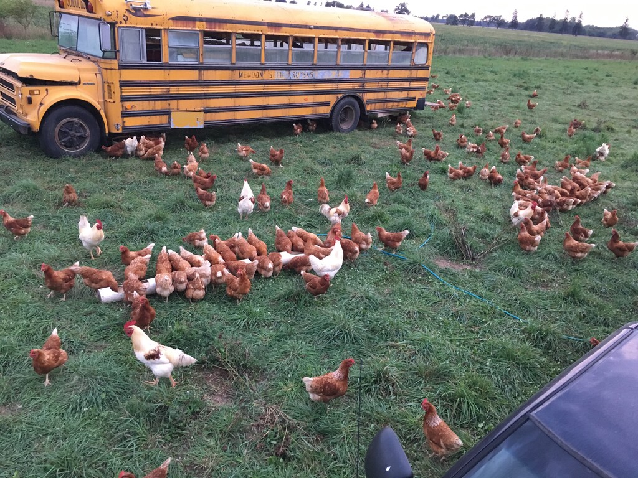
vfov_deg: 48.2
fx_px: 534
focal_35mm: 29
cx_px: 319
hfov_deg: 61.7
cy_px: 239
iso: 160
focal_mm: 4.15
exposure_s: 1/30
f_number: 2.2
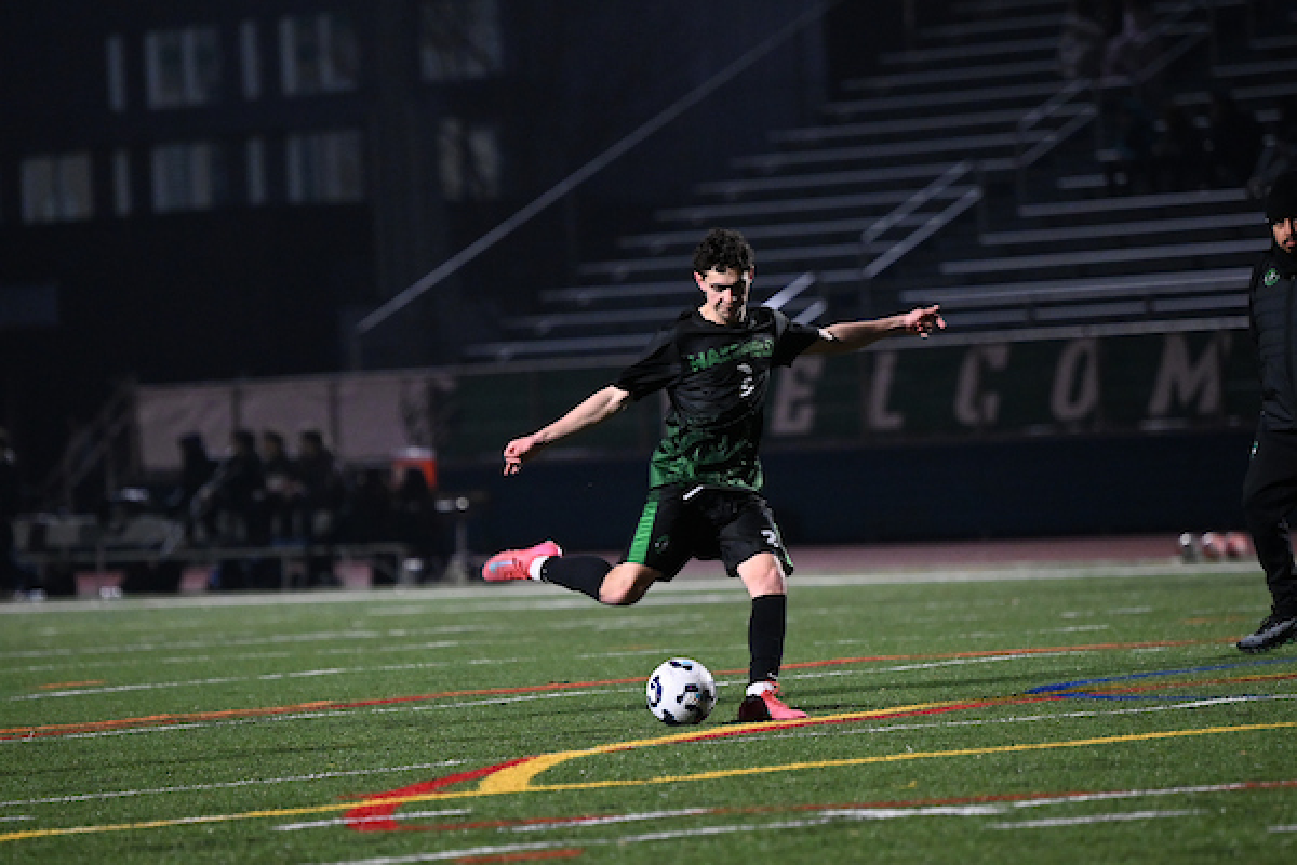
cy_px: 432
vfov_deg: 5.6
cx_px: 648
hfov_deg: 8.3
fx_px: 8898
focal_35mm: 247
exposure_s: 1/800
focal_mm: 165
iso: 4000
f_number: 2.8
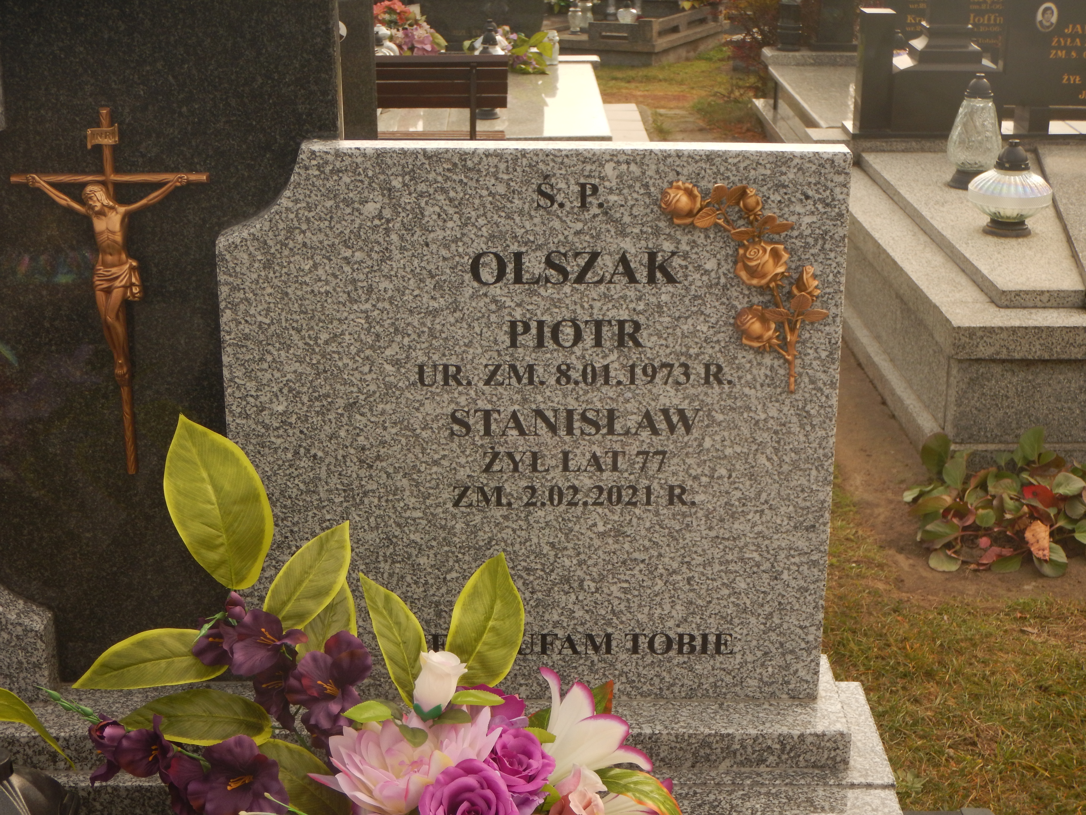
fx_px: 1757
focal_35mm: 56
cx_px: 543
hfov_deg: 34.3
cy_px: 408
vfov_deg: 26.1
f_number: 4.4
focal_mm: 10.1
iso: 125
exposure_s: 1/400
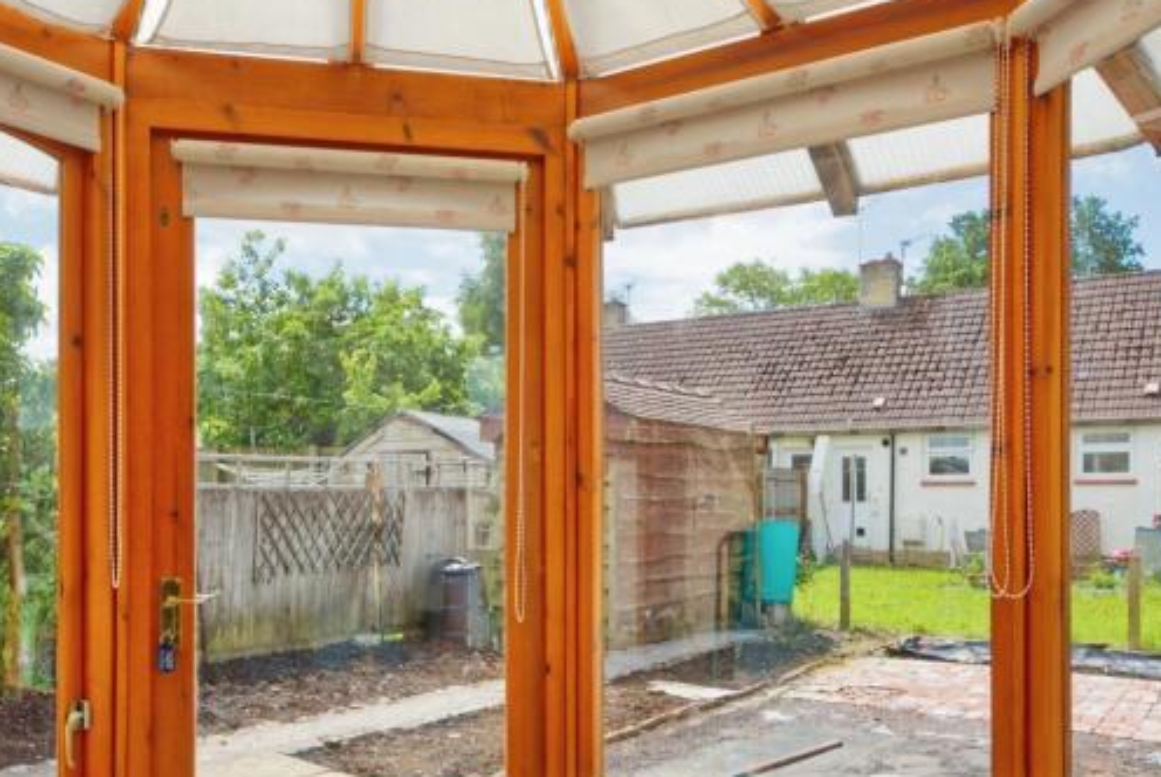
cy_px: 469
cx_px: 552
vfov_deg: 39.9
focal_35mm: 33
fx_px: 1065
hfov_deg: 57.1
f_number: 9
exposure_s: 1/800
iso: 400
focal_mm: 16
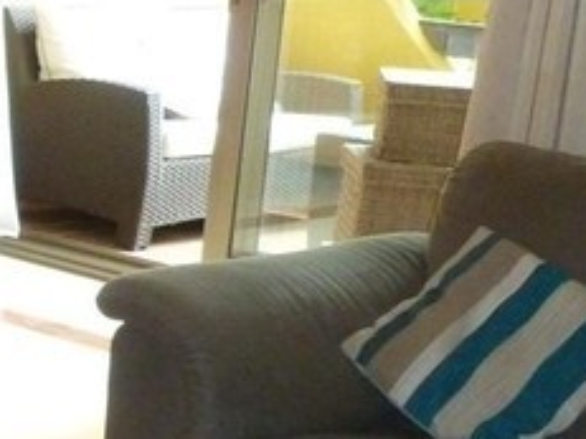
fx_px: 1844
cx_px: -469
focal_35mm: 109
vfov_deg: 13.5
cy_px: 324
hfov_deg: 15.5
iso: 400
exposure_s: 1/60
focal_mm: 5
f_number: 3.3
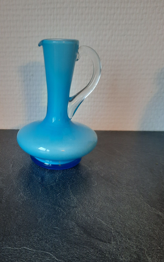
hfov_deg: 35.3
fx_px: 250
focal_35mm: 35
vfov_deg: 55.1
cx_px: 36
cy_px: 151
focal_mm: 4.6
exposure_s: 1/50
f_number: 2
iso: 320
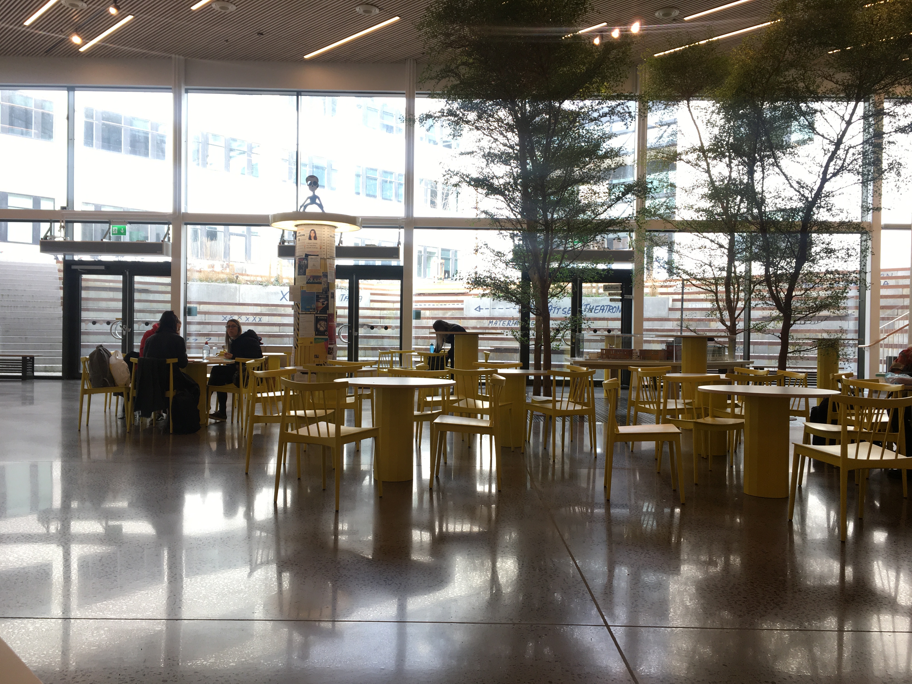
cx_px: 456
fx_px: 764
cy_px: 342
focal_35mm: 29
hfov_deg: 61.7
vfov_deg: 48.2
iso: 32
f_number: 2.2
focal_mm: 4.15
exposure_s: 1/100
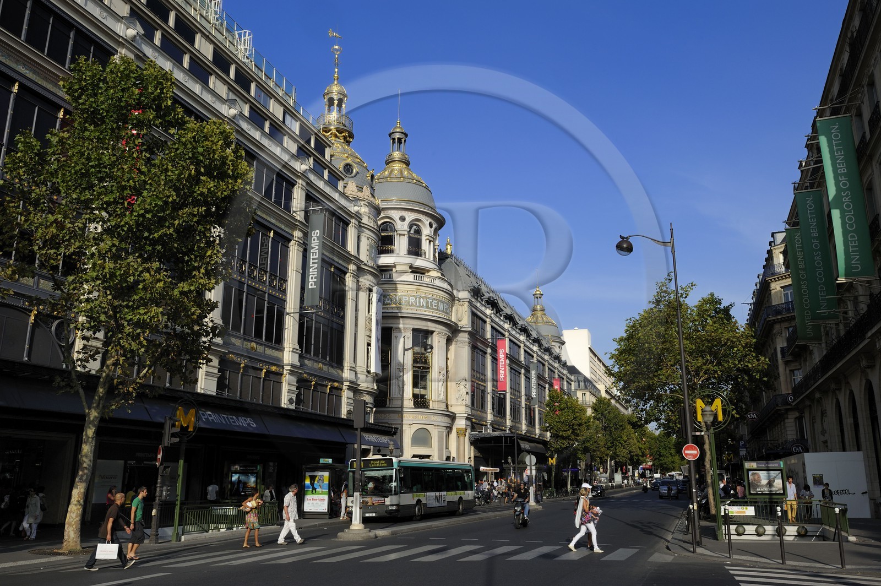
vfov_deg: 42.3
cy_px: 293
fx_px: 758
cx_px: 440
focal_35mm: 31
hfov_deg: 60.3
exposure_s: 1/160
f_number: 13
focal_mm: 31
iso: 200
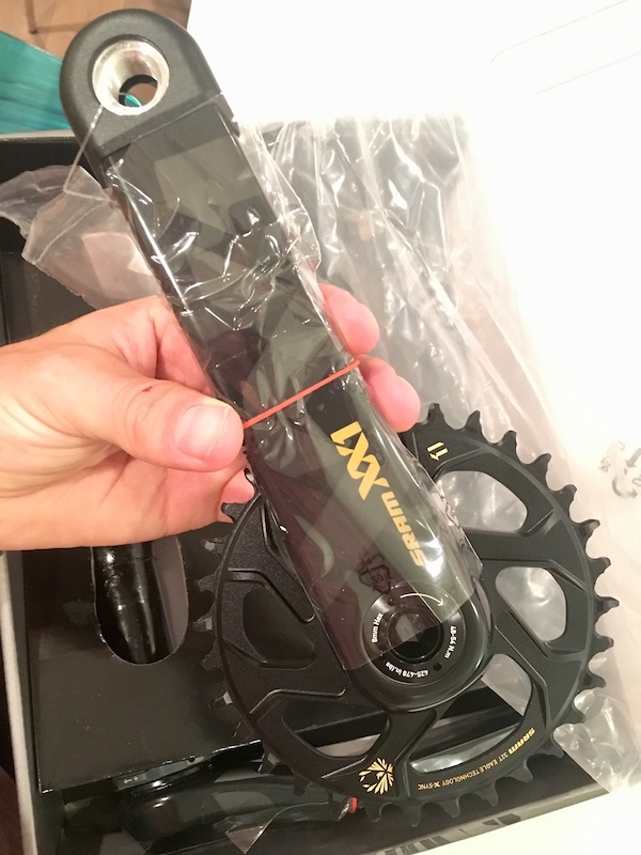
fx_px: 716
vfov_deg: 61.7
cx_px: 320
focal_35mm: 29
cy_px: 428
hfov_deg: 48.2
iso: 640
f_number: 2.2
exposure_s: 1/15
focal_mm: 4.15
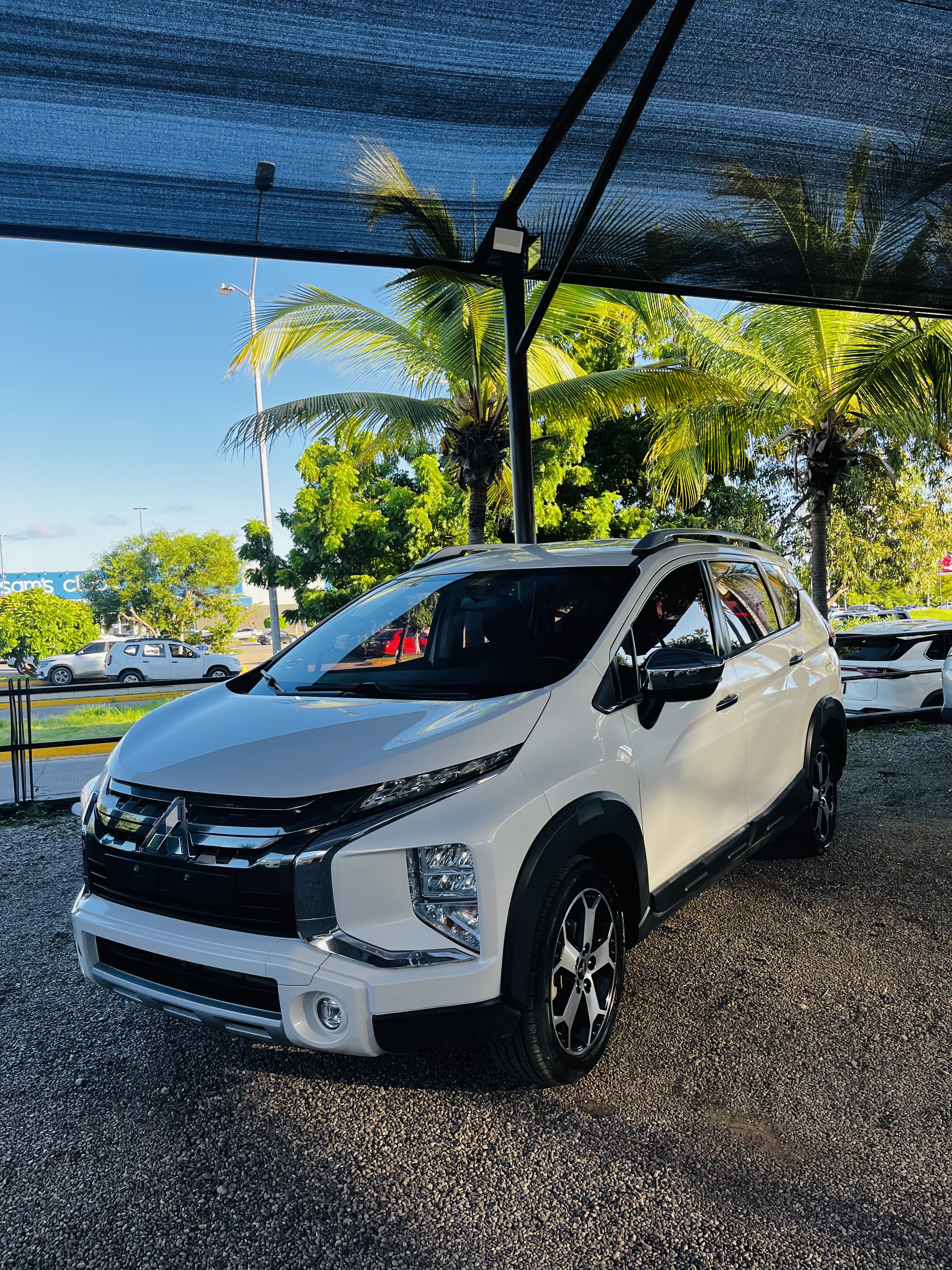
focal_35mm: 26
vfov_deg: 67.3
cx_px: 476
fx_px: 953
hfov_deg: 53.1
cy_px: 635
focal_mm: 5.1
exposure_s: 1/415
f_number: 1.6
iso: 50
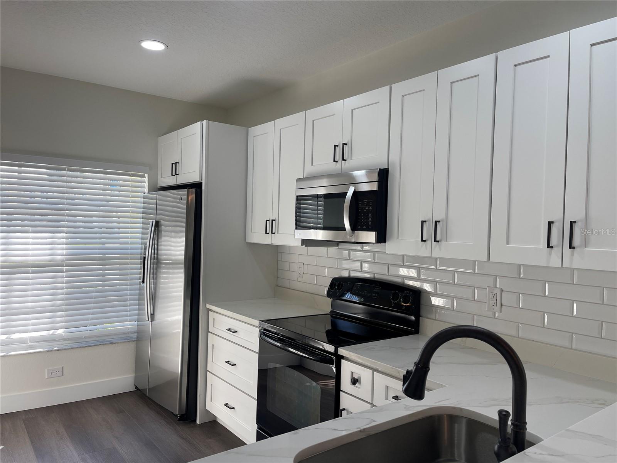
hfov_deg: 67.3
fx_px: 463
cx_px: 308
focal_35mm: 26
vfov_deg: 53.1
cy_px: 232
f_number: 1.6
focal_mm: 5.1
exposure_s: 1/179
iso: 40
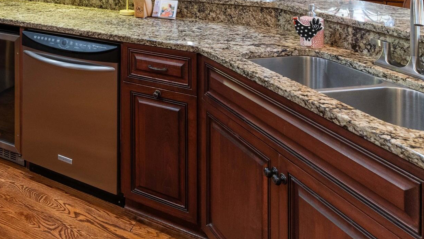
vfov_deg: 29.2
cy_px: -34
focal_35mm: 36
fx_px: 405
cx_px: 53
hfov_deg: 50.0
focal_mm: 17
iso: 800
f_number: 8
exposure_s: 1/1.67
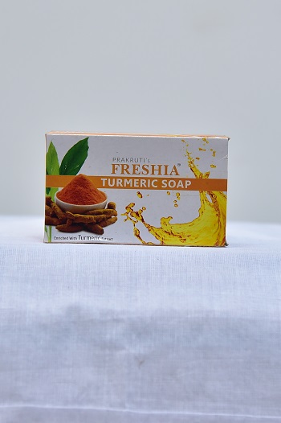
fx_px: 821
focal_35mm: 70
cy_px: 212
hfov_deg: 19.4
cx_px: 140
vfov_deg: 28.9
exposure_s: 1/125
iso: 1250
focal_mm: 70
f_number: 4
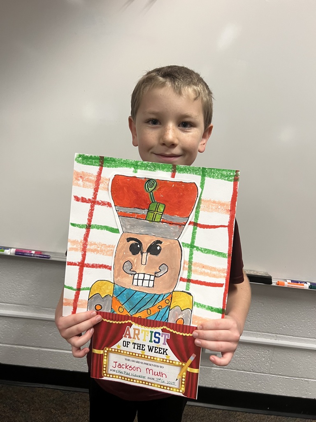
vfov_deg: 67.3
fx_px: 316
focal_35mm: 26
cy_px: 211
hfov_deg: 53.1
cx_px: 158
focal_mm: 5.7
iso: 160
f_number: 1.5
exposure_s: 1/60
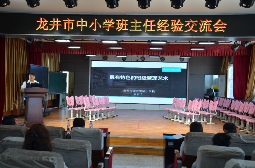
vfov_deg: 34.0
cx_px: 128
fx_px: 276
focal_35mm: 39
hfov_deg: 49.7
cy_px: 84
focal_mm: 26
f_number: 5
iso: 400
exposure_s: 1/100
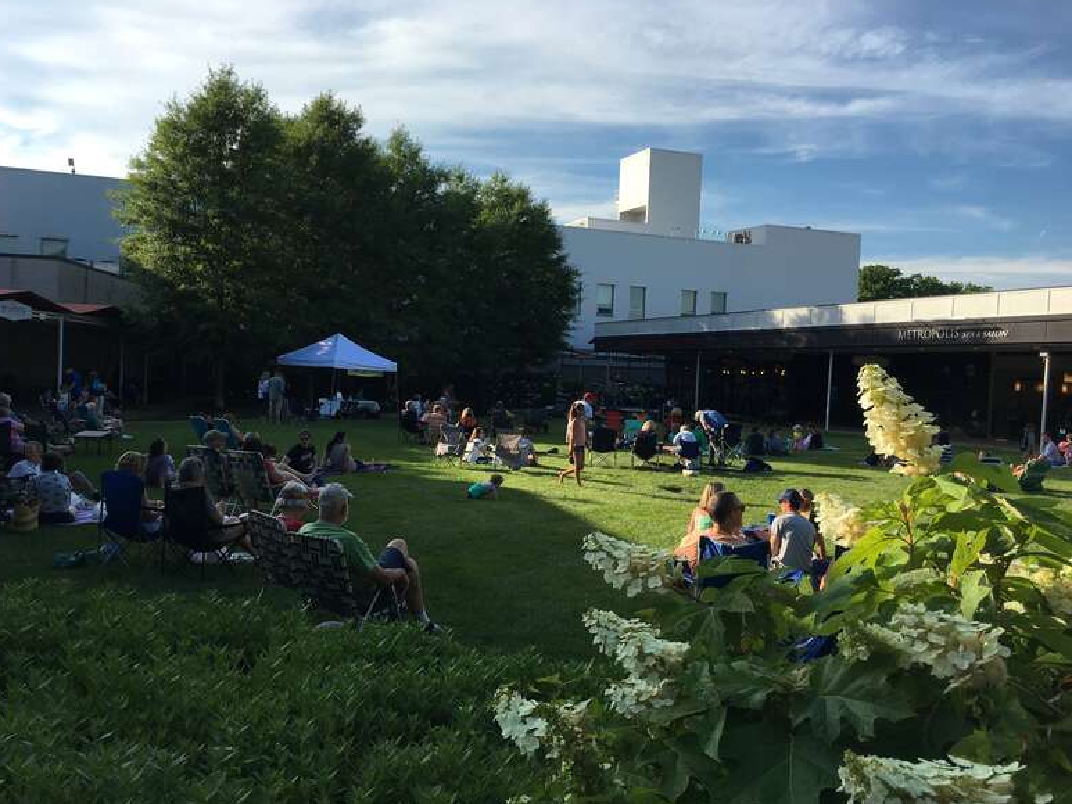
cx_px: 519
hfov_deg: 59.9
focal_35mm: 30
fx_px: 929
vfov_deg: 46.8
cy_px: 405
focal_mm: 4.15
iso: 25
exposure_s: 1/1012
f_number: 2.2
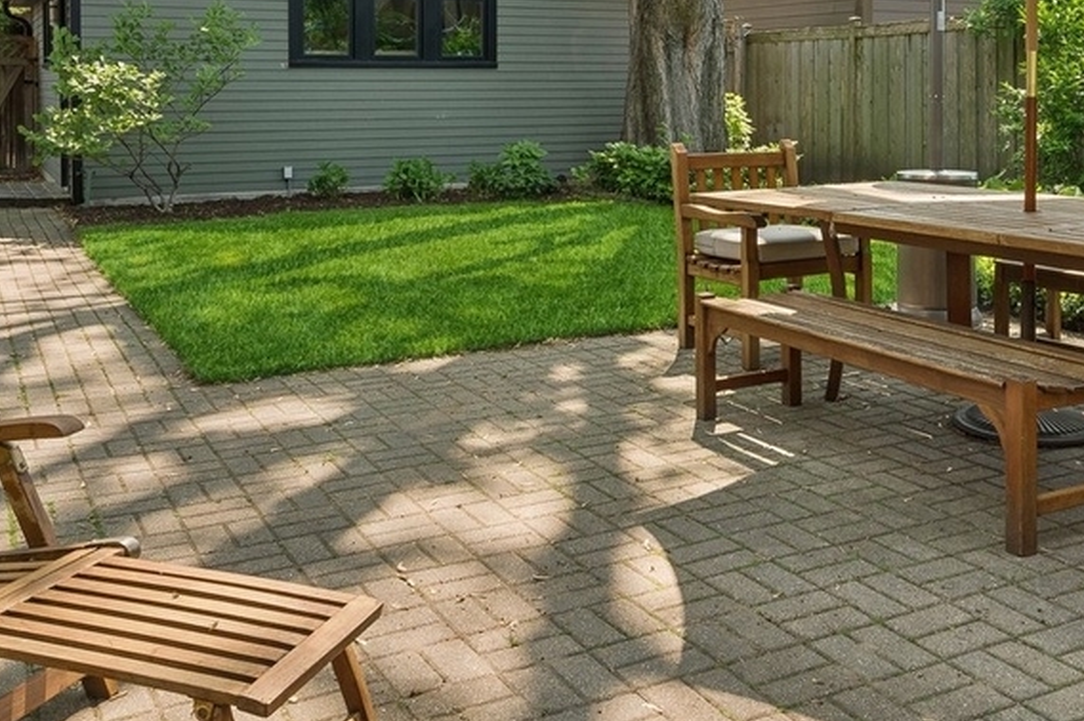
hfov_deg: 48.3
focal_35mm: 40
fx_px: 1204
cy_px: 114
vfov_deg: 32.2
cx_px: 632
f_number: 11
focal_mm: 14
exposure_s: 1/25
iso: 100
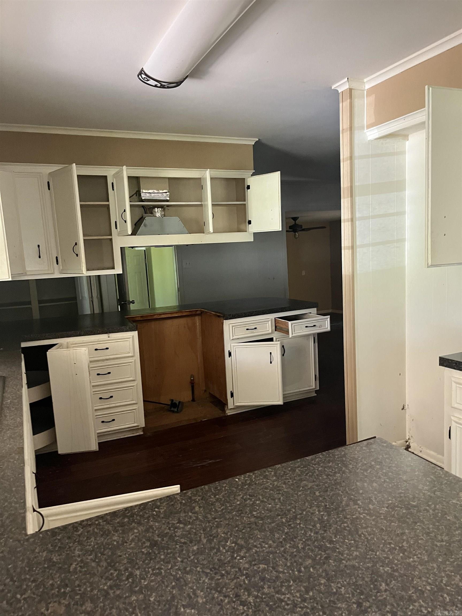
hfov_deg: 53.1
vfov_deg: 67.3
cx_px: 231
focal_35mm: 26
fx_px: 463
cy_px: 308
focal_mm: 5.1
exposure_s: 1/60
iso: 400
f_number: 1.6
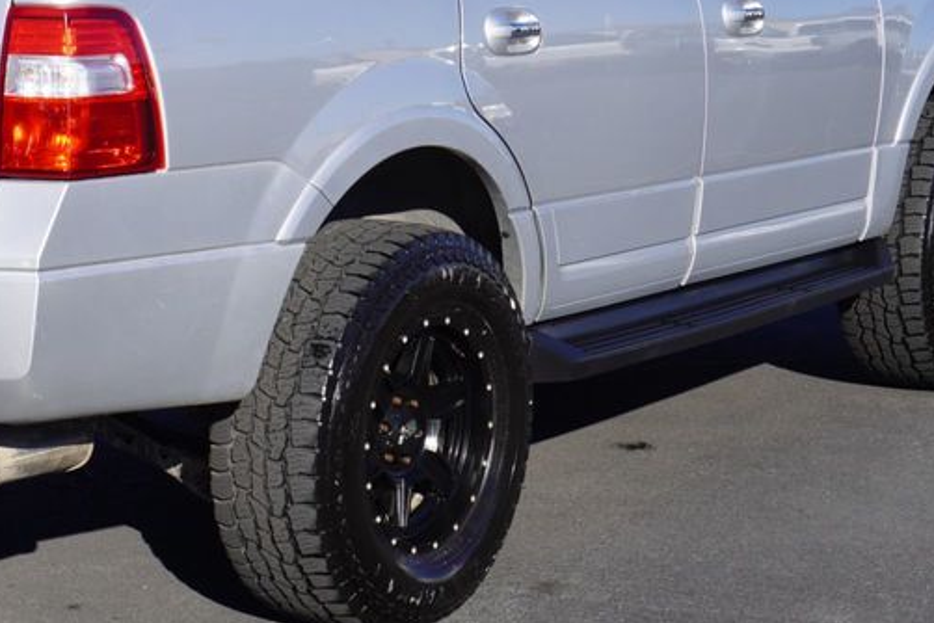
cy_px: 173
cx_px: 197
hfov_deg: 20.0
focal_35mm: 101
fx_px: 2622
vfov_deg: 13.5
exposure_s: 1/125
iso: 100
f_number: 11
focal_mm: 33
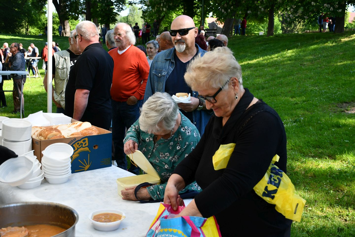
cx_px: 178
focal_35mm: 40
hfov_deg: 48.5
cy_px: 118
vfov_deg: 33.4
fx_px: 394
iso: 200
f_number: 5.6
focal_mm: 27
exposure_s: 1/250
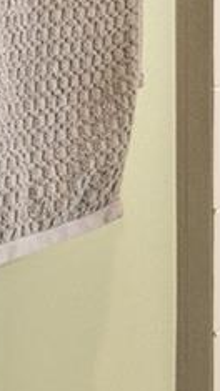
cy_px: -270
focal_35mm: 100
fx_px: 1038
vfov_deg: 17.9
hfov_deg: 6.7
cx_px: 1043
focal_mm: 14
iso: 500
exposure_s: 1/10
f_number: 8
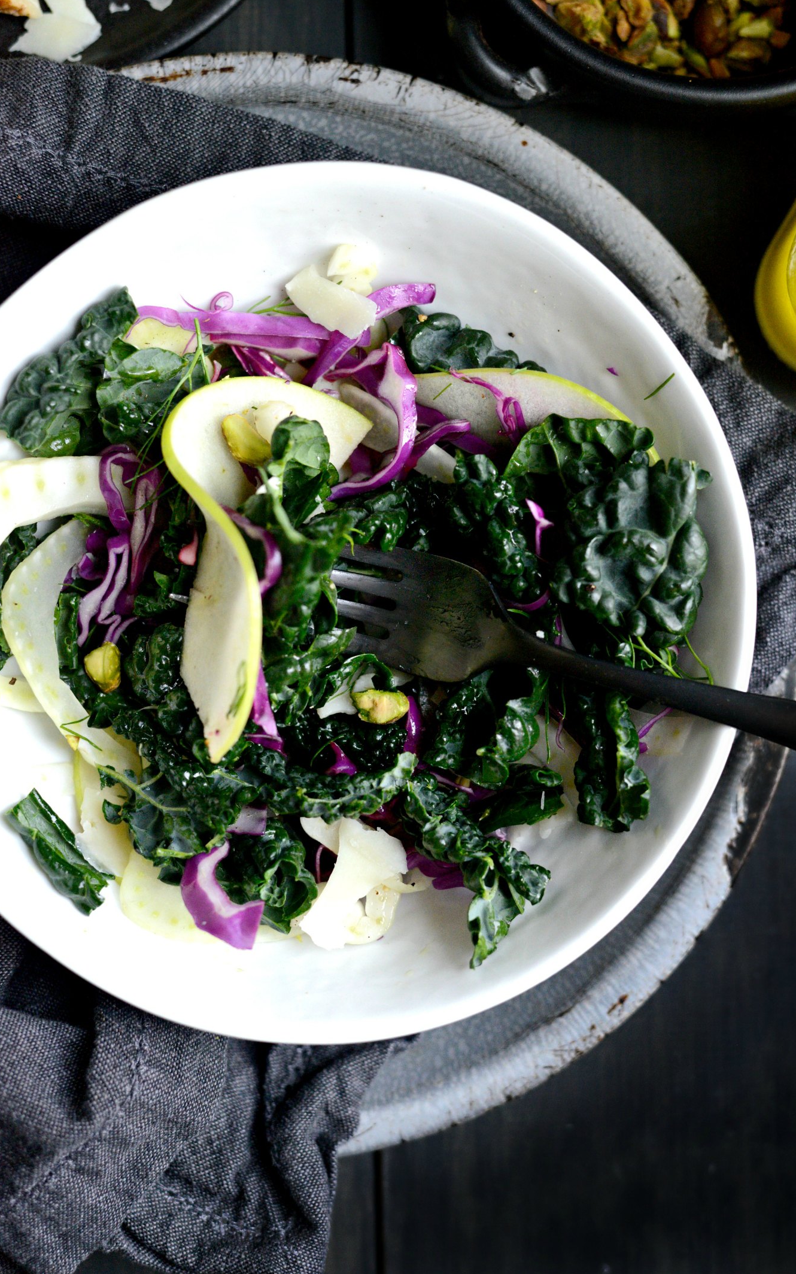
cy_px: 628
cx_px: 417
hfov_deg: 24.9
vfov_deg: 38.9
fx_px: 1805
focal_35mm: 52
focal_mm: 50
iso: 3200
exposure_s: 1/640
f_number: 3.5
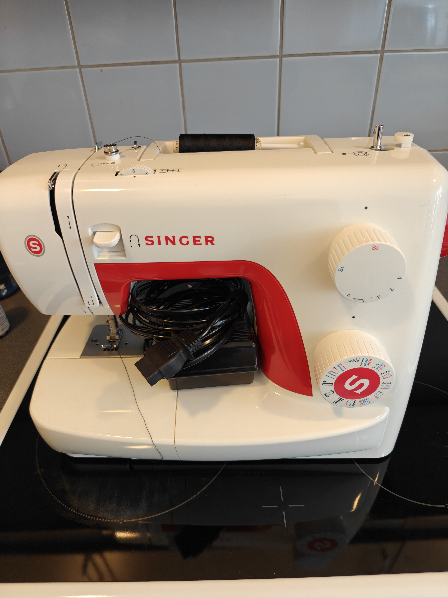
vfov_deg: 73.9
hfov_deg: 58.9
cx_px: 224
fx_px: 397
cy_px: 299
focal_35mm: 23
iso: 800
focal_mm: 6.06
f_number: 1.6
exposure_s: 1/100
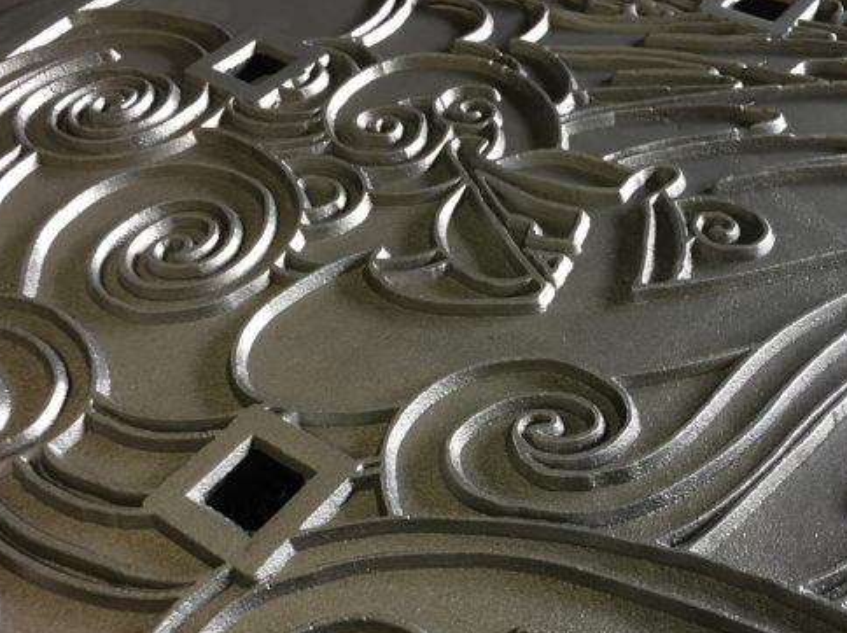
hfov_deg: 46.2
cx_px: 556
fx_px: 978
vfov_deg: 35.8
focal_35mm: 40
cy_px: 376
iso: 100
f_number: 2.2
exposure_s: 1/30
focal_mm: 4.15
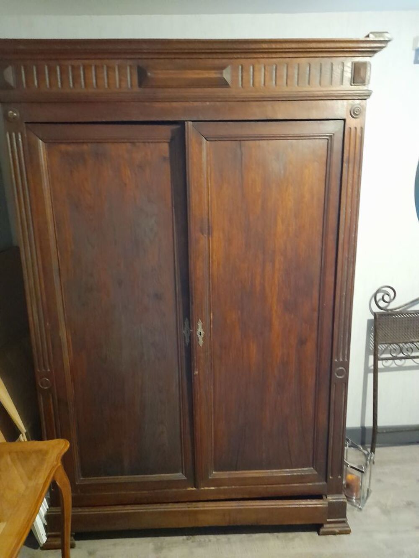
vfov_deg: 69.4
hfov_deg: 54.9
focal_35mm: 25
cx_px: 210
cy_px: 279
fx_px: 403
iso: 1000
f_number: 2
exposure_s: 1/10
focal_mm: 4.6
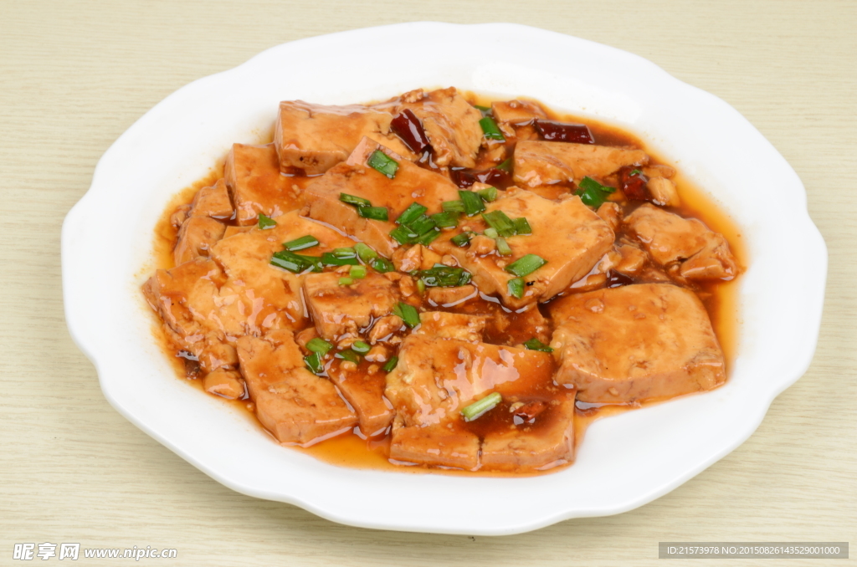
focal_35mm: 112
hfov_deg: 18.2
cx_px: 428
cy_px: 284
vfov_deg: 12.1
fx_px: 2672
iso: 160
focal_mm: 75
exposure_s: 1/125
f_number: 20
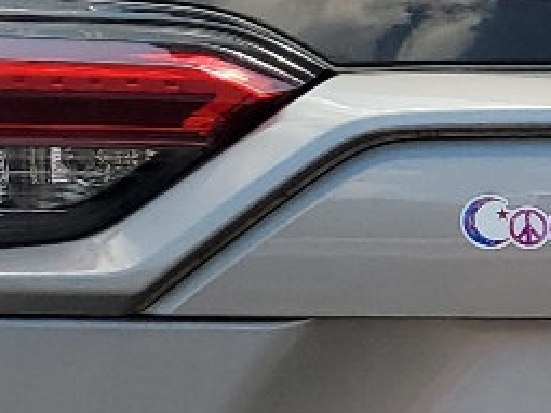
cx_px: 888
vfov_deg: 9.0
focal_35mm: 163
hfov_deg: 11.5
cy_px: 512
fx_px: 2593
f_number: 1.5
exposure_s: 1/2500
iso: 50
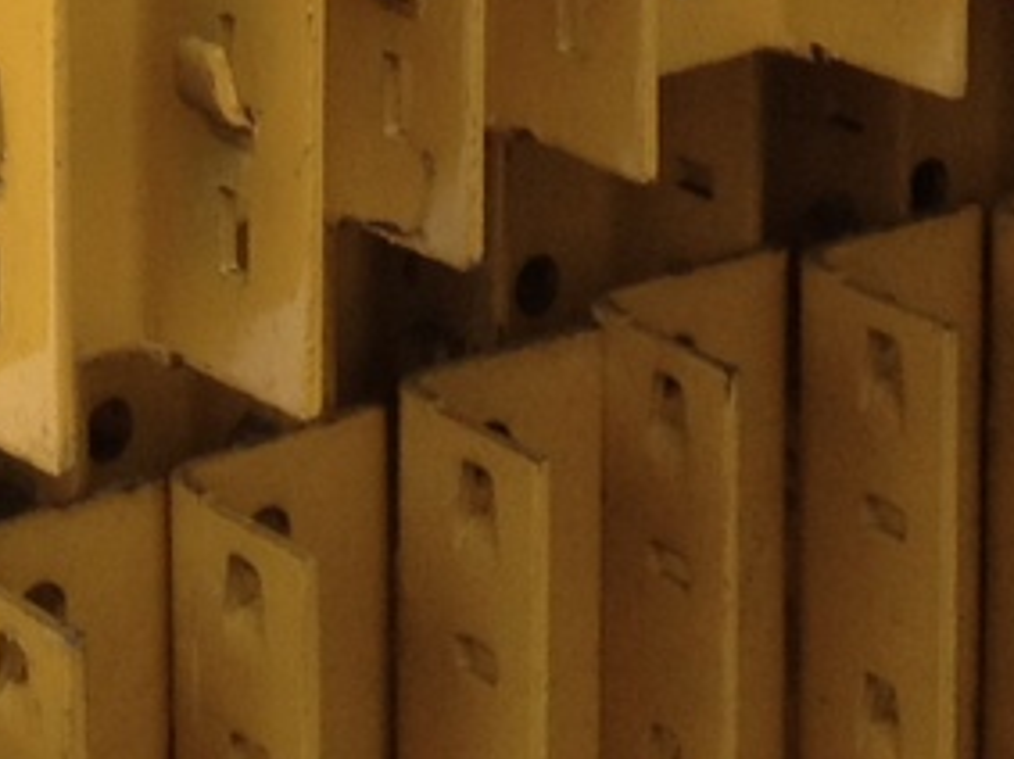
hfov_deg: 9.7
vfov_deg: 6.9
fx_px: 5915
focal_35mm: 202
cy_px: -1171
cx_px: -222
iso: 50
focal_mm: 4.28
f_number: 2.4
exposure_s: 1/174
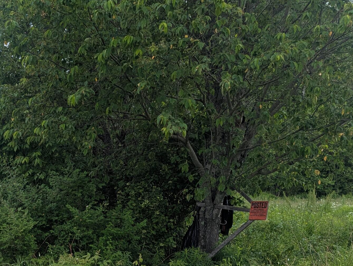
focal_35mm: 54
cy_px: 245
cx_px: 83
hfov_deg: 34.6
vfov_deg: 26.1
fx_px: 552
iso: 45
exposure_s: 1/1887
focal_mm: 6.81
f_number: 1.85
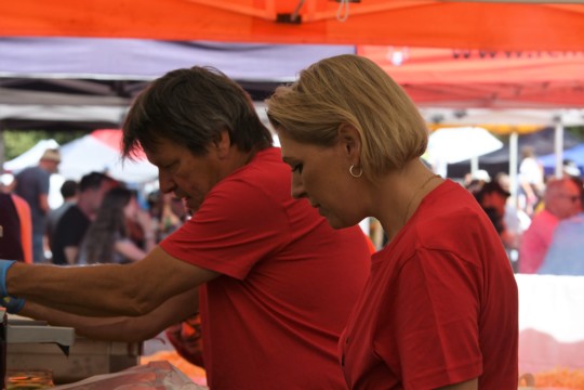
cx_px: 292
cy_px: 195
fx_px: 2433
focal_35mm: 150
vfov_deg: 9.1
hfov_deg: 13.7
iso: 640
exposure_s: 1/500
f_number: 8
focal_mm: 100
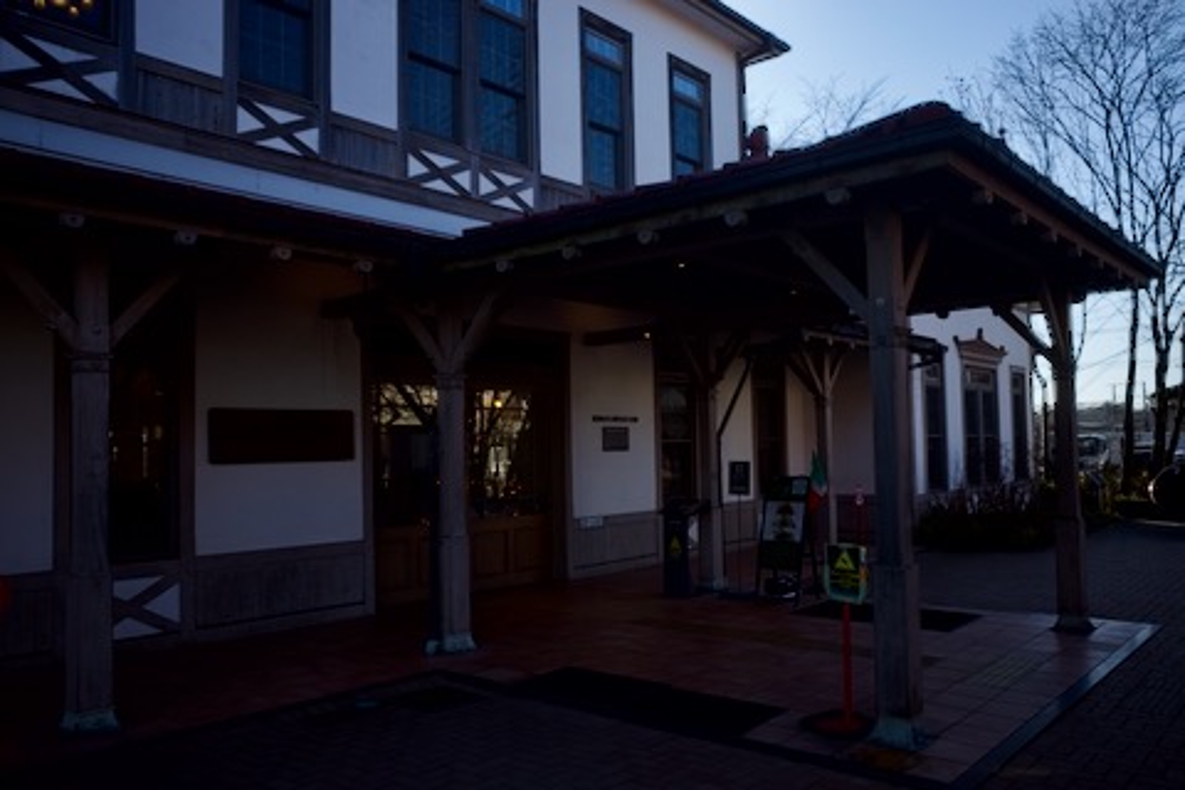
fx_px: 922
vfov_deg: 46.4
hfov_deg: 65.5
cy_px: 395
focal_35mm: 28
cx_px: 592
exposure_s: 1/320
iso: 200
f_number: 5
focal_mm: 18.3
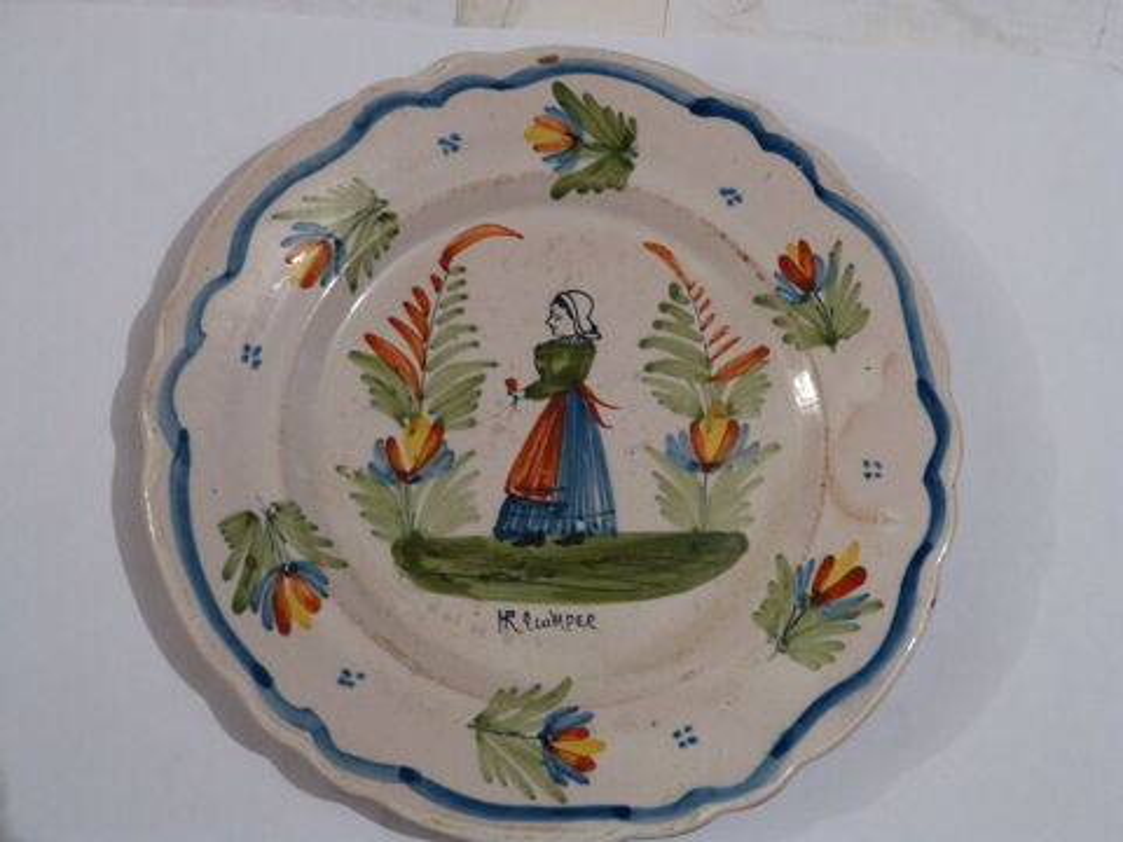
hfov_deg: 42.9
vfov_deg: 32.9
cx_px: 562
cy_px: 421
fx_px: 1427
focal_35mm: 44
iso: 400
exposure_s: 1/13
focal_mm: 7.8
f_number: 3.2
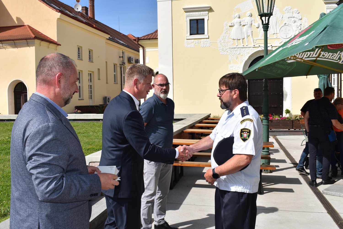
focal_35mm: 34
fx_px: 329
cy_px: 114
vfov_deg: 38.4
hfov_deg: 55.1
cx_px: 172
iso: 100
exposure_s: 1/200
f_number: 13
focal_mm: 23
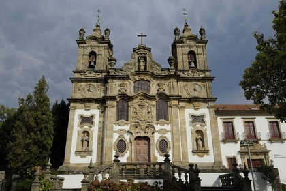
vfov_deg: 42.3
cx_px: 143
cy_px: 96
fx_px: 246
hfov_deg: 60.3
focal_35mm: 31
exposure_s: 1/160
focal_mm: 31
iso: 200
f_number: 18
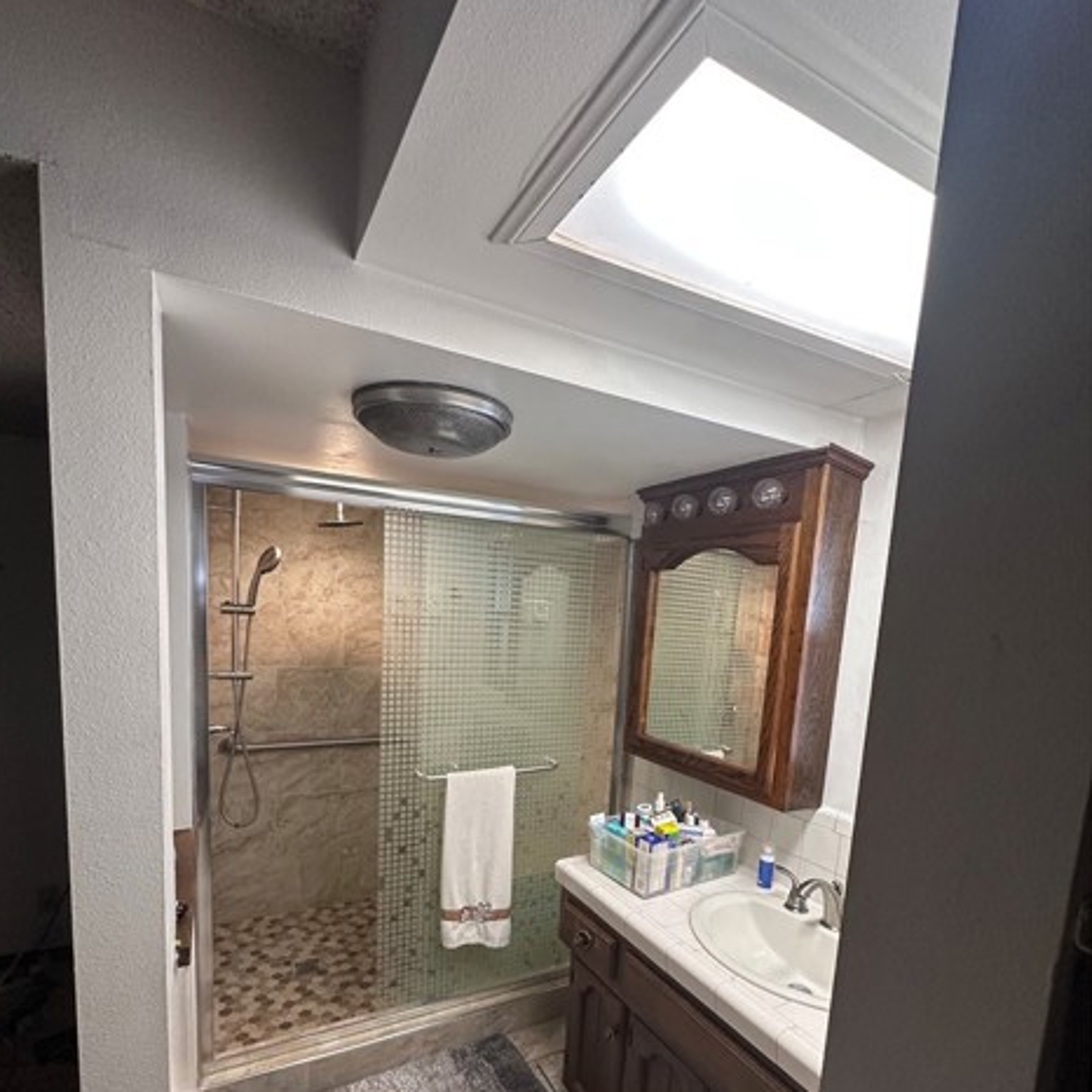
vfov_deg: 82.3
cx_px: 532
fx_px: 607
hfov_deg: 84.0
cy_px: 687
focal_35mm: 17
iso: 250
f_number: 2.2
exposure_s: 1/120
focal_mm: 2.22
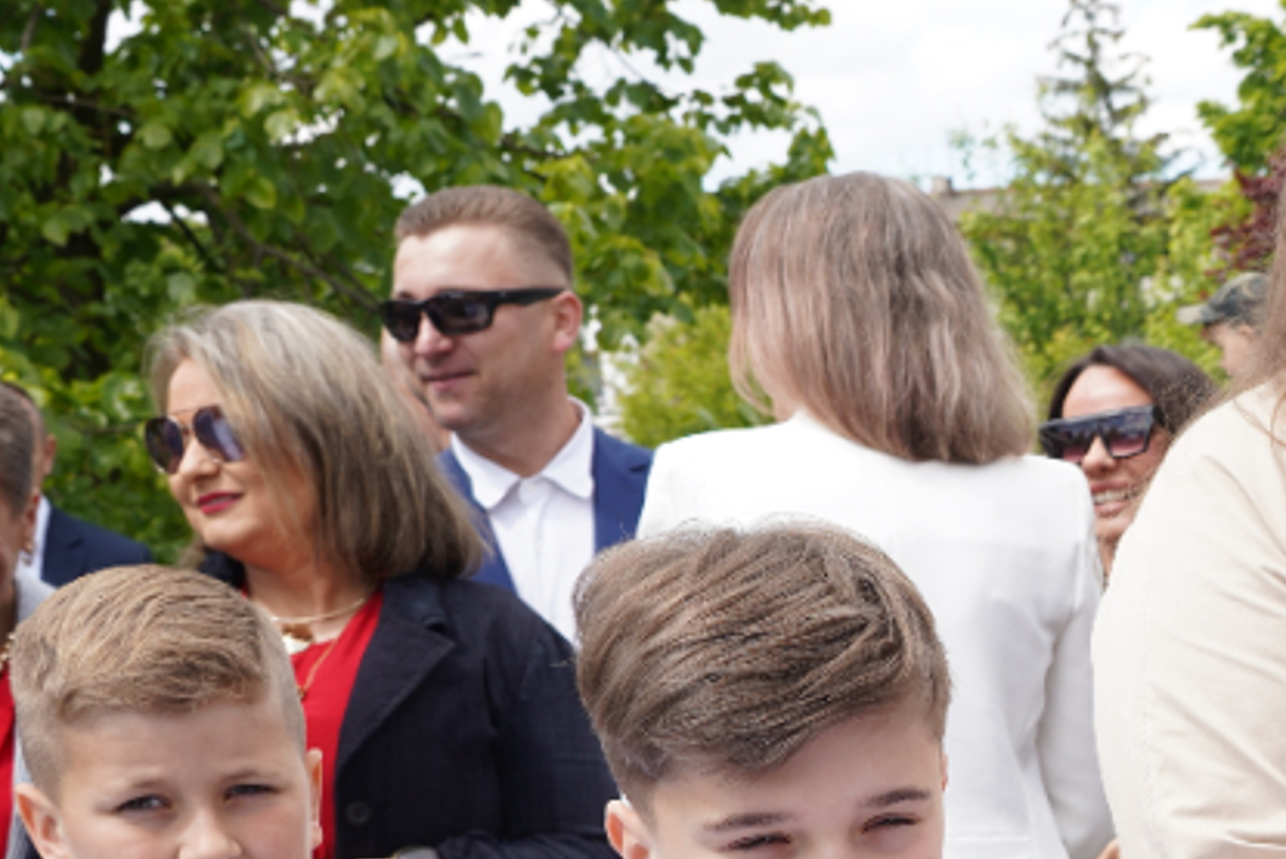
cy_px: 1013
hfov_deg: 19.8
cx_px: 1692
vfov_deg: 14.1
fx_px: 3359
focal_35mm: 94
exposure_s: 1/160
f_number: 7.1
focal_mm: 30
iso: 160
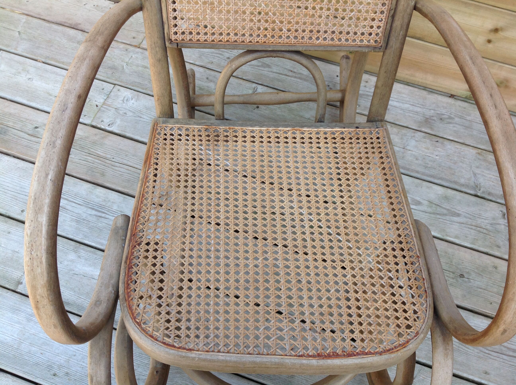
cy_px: 192
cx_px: 258
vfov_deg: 40.6
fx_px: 521
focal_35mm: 35
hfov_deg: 52.7
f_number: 2.4
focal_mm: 4.28
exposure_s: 1/321
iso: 50
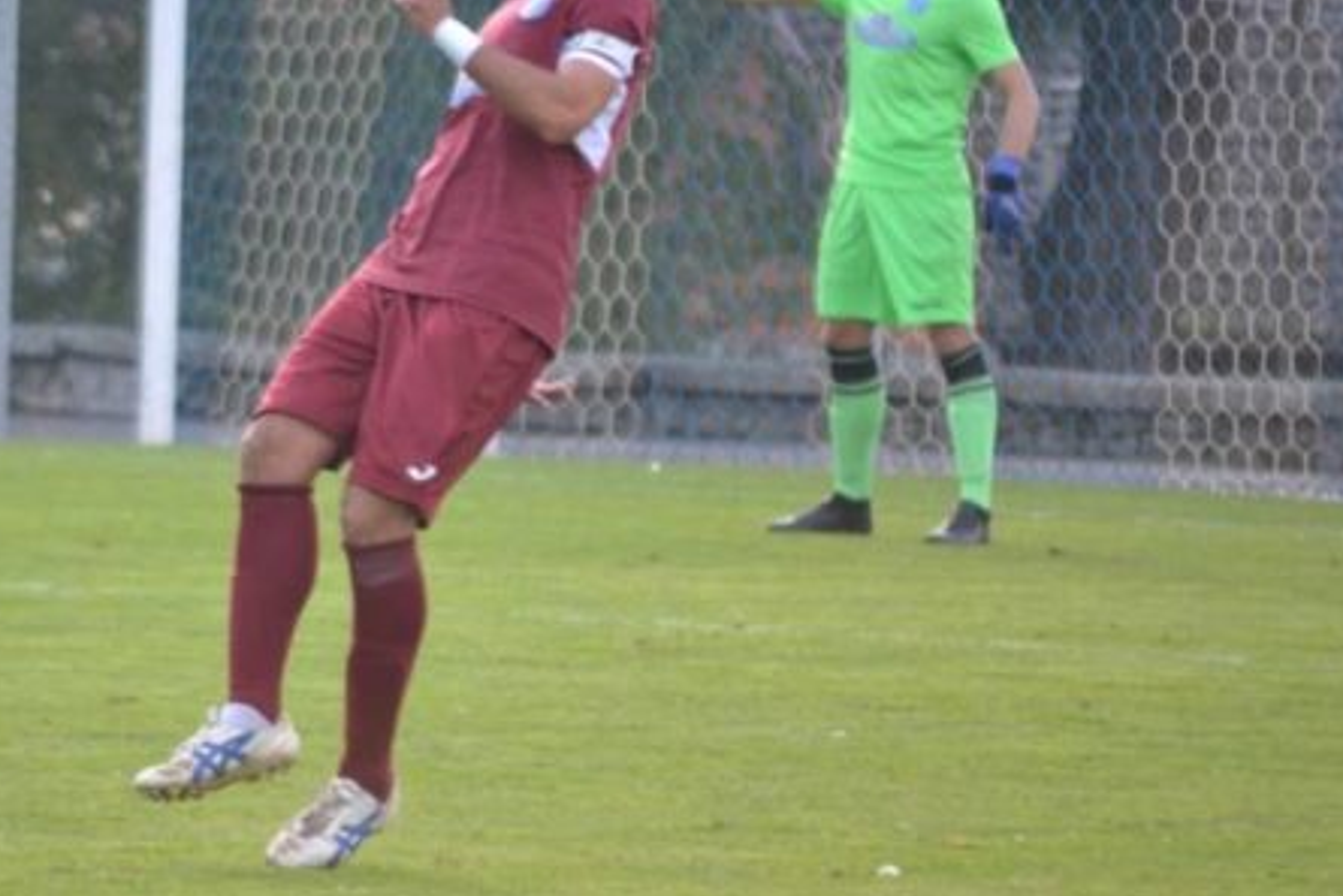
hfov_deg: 4.4
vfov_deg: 2.9
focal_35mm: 469
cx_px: 326
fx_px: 17501
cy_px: 407
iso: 800
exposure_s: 1/500
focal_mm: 200
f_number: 5.6
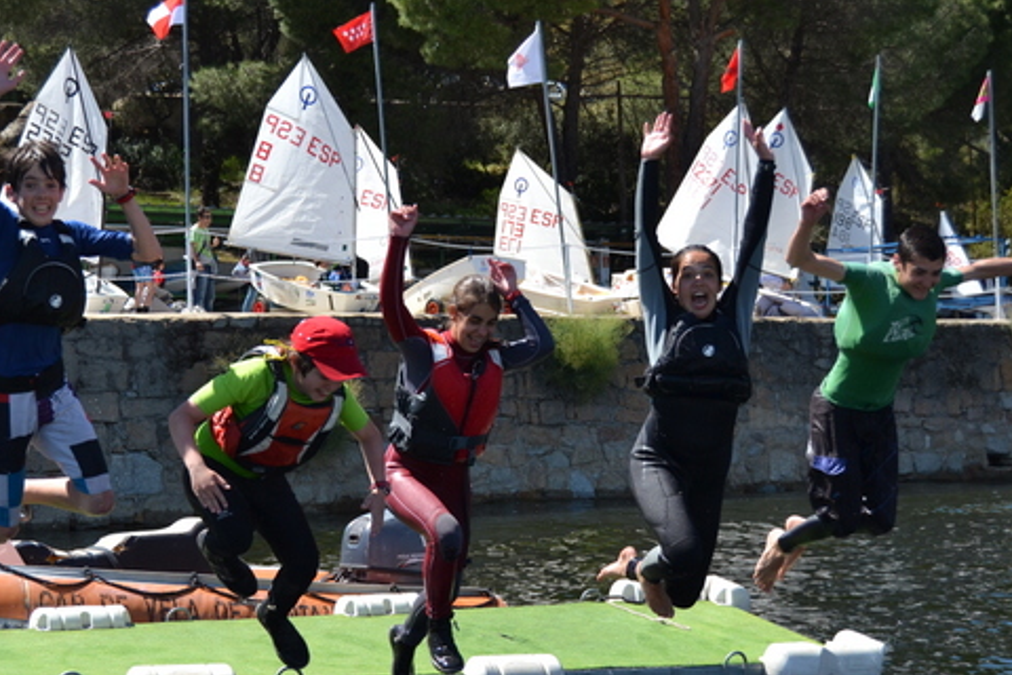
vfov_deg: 20.0
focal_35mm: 68
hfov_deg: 29.5
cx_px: 350
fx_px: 1911
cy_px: 381
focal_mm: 34
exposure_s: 1/1250
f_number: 5.6
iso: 400
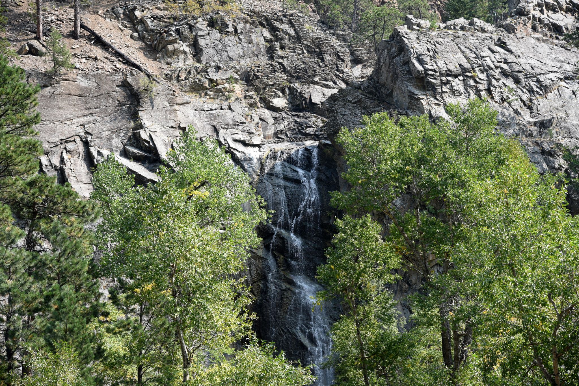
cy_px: 193
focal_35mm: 66
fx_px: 1062
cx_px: 290
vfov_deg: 20.6
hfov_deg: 30.5
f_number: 5.6
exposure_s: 1/800
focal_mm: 66
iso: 640
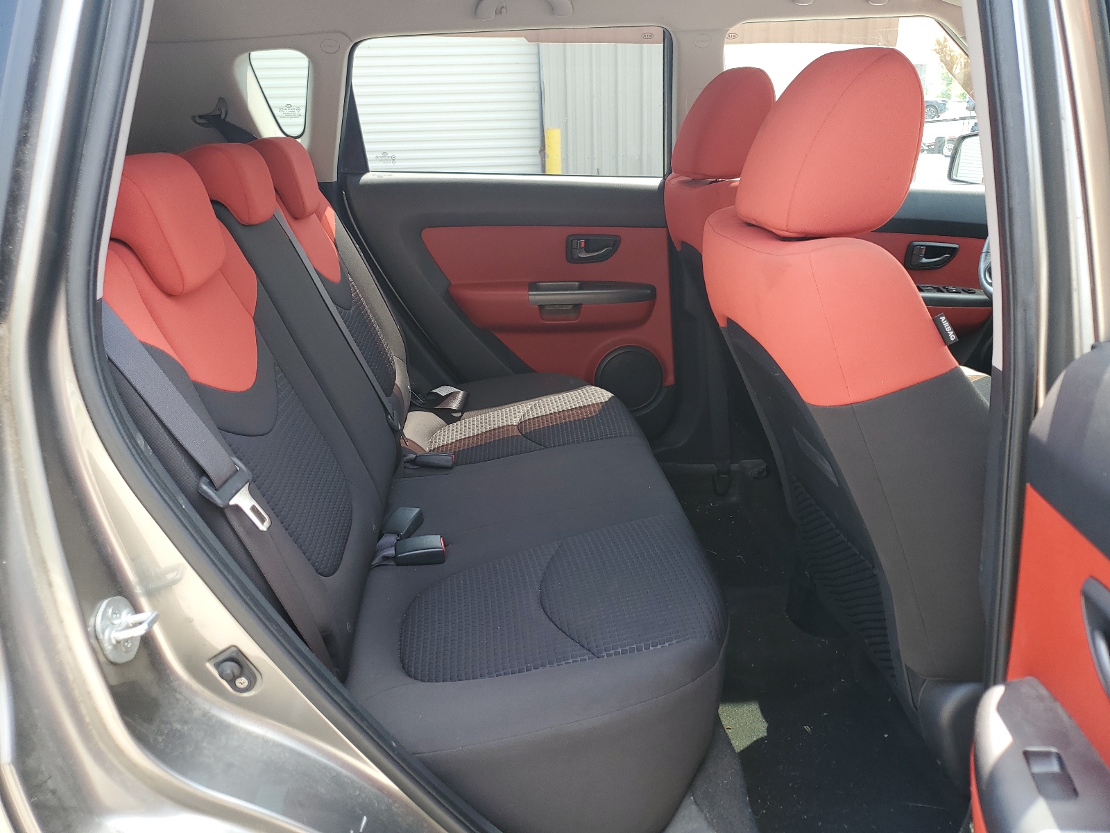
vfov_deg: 53.1
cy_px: 416
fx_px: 834
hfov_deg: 67.3
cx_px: 555
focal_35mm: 26
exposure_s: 1/200
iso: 50
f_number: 1.5
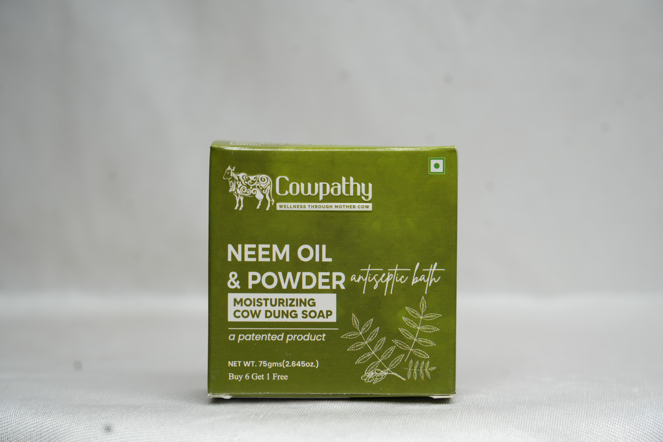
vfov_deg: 13.0
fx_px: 1934
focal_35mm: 105
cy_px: 221
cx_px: 332
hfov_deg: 19.5
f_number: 5.6
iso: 250
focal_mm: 105
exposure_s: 1/60
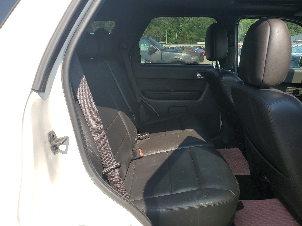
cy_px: 113
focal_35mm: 26
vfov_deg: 53.1
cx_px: 151
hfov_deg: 67.3
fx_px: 227
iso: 50
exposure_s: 1/1429
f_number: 1.5
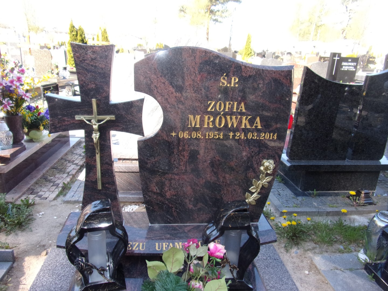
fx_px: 269
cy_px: 146
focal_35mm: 24
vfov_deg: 56.8
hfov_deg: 71.6
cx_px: 194
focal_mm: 4.3
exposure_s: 1/105
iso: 80
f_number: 3.3
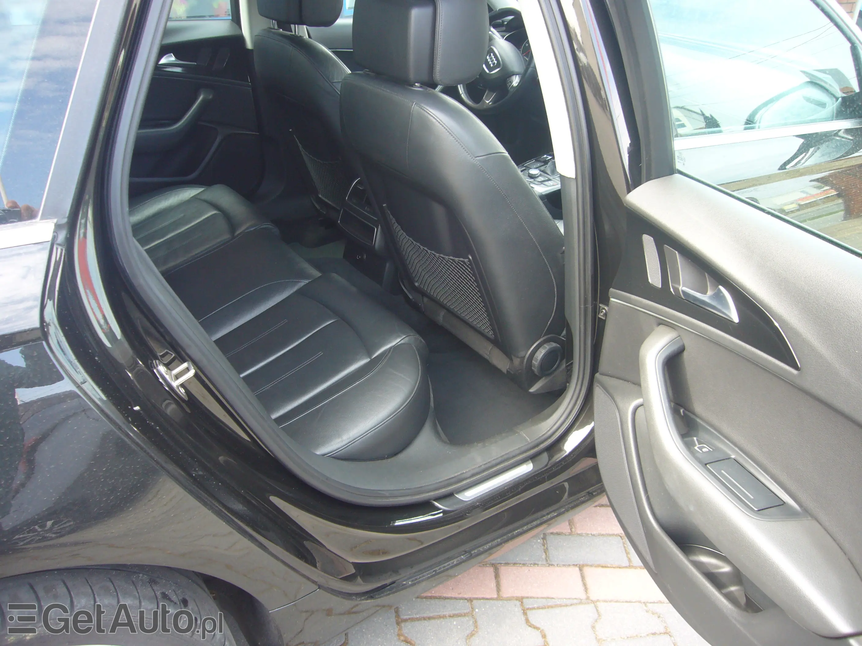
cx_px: 431
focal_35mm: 28
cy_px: 323
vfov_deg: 49.7
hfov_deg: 63.4
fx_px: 697
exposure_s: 1/30
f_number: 2.8
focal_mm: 4.6
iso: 80
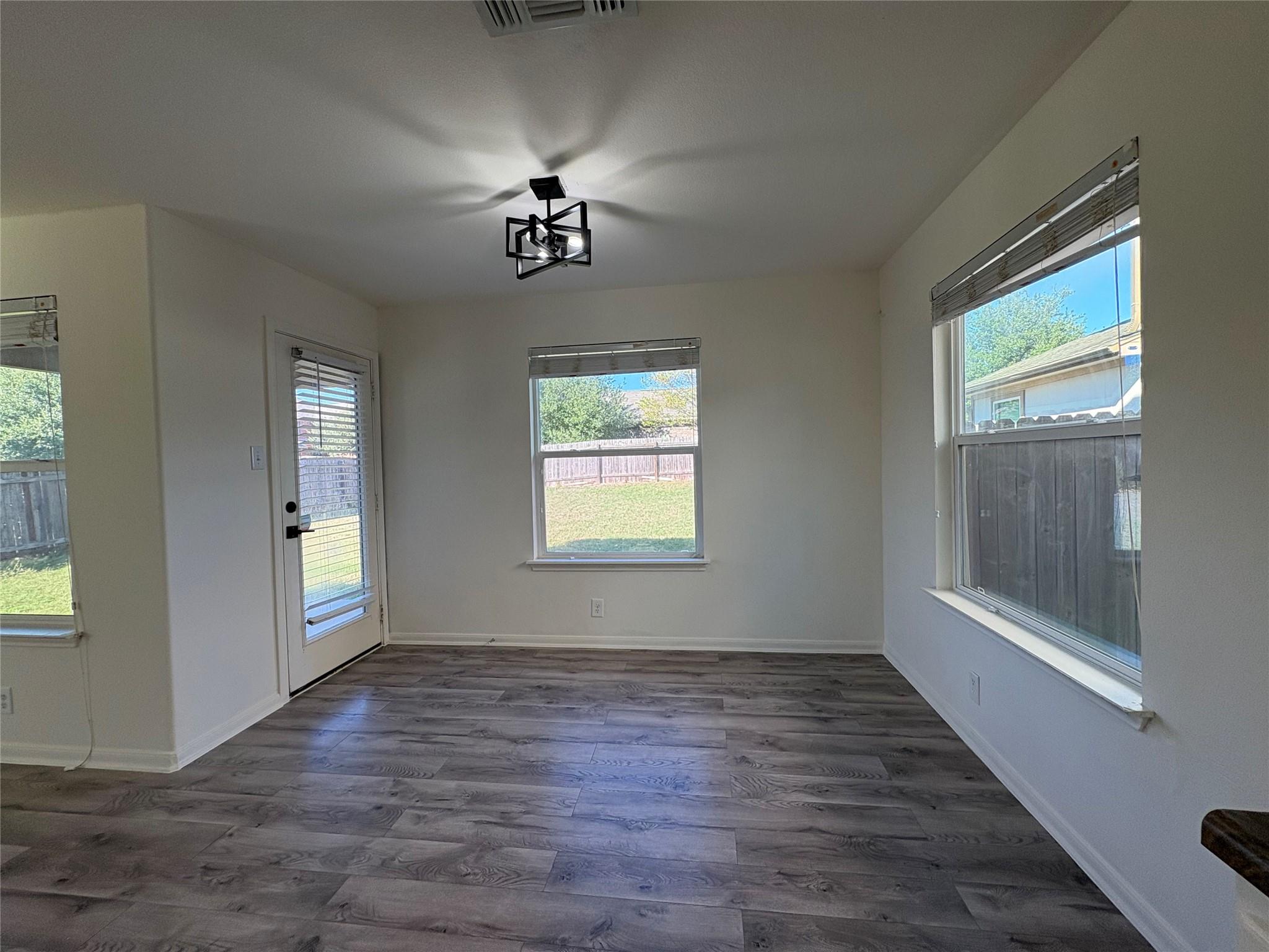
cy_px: 476
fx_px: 513
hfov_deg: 102.1
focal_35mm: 14
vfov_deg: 85.7
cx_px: 634
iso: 50
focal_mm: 2.22
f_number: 2.2
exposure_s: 1/138
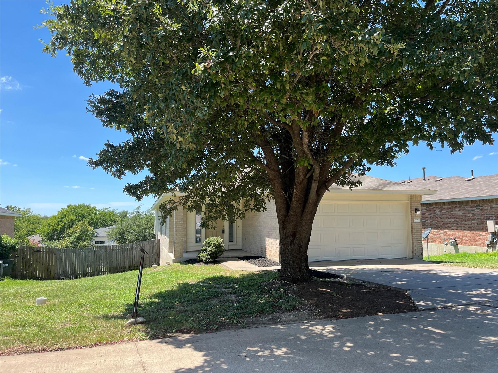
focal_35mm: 26
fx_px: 374
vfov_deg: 53.1
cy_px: 186
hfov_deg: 67.3
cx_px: 249
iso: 50
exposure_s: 1/1199
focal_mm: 5.1
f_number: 1.6
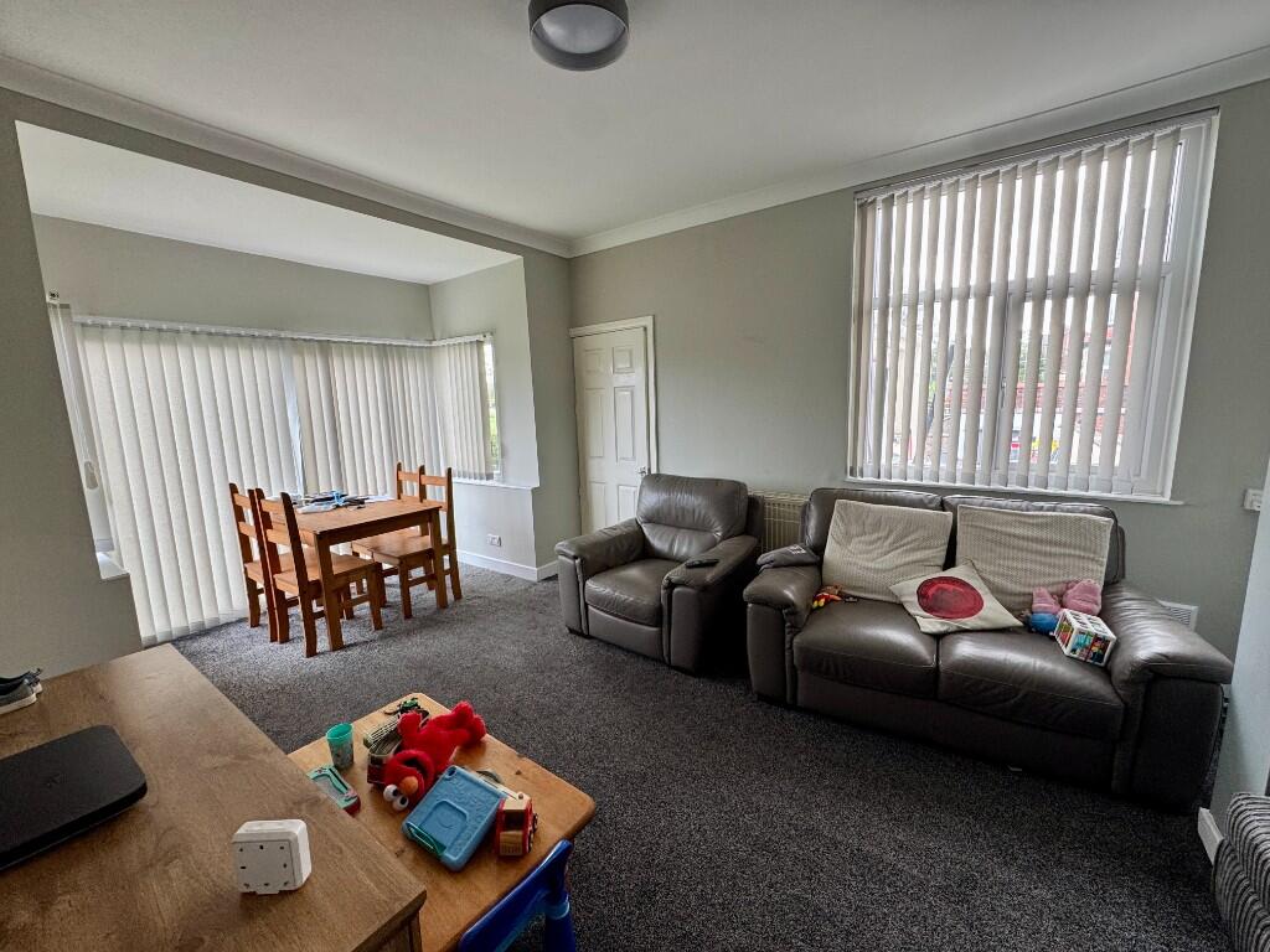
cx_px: 635
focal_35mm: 14
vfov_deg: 85.7
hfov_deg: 102.1
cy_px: 476
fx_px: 514
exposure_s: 1/99
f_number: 2.2
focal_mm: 2.22
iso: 160
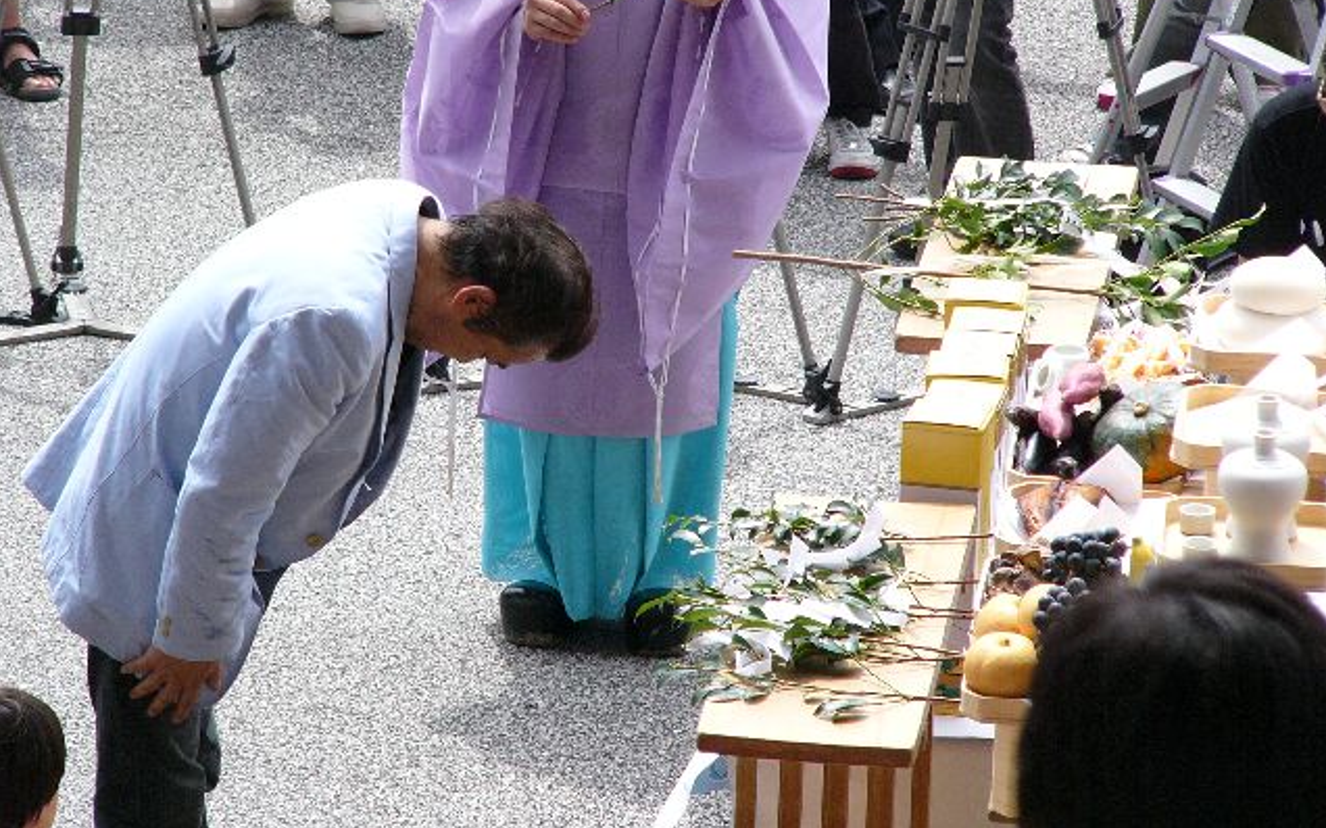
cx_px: 665
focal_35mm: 272
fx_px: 9826
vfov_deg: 4.8
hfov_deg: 7.7
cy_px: 369
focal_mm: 42.4
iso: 100
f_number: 2.8
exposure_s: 1/1000
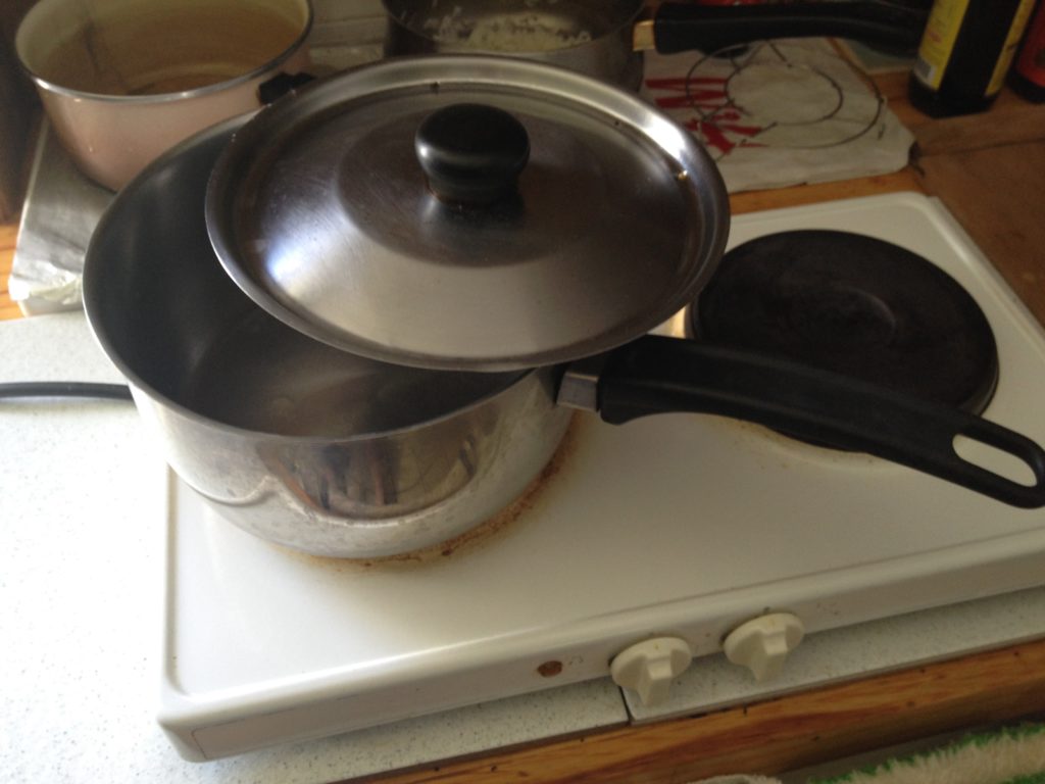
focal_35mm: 35
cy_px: 392
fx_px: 1057
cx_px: 522
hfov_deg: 52.6
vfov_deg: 40.7
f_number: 2.4
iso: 64
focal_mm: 4.28
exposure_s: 1/20
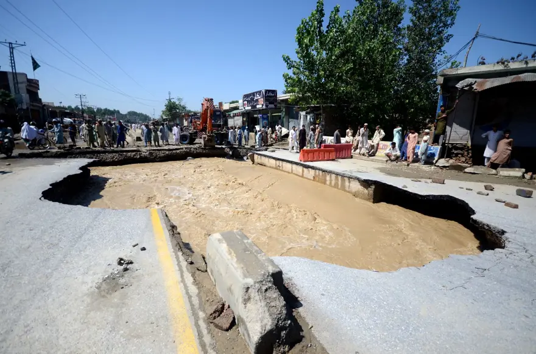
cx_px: 268
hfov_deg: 100.5
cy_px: 177
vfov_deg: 77.0
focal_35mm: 15
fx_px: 223
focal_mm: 10
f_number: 4.5
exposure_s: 1/1600
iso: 200
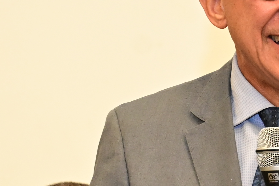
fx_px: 2287
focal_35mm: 295
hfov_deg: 7.0
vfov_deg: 4.7
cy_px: 107
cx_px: 261
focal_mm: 70
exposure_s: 1/125
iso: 3200
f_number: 4.5
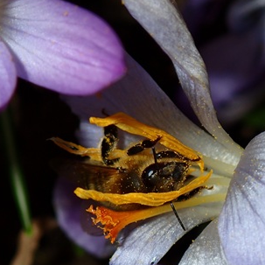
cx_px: 172
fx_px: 1265
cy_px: 155
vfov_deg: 12.0
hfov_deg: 12.0
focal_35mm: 146
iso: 200
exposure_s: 1/100
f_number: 14
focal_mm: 18
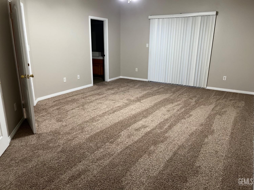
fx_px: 191
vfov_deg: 53.1
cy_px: 95
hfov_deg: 67.3
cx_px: 127
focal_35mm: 26
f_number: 1.6
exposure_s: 1/60
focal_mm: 5.1
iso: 125
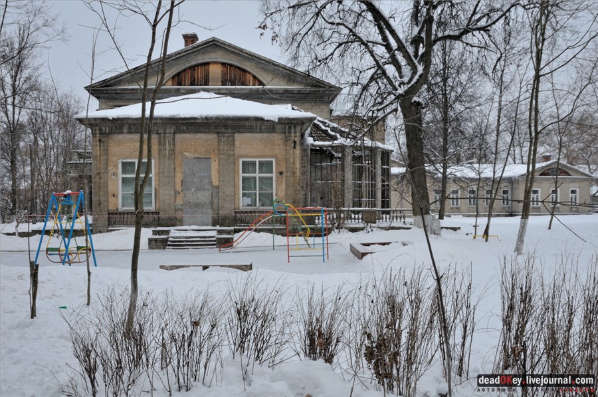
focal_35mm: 36
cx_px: 299
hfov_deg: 53.2
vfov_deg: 36.8
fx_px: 597
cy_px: 198
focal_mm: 24
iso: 320
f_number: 9
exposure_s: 1/125
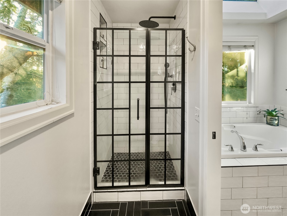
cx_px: 144
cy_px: 108
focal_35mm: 14
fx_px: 116
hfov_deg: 102.1
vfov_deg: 85.7
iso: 250
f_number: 2.2
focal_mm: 2.22
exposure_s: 1/60
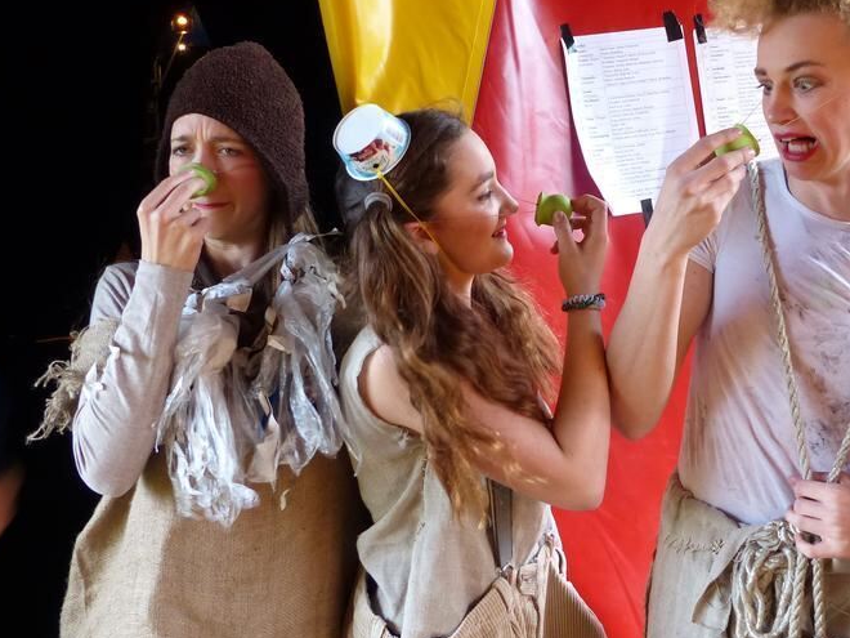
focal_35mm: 50
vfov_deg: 28.8
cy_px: 179
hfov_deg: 37.5
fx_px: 1228
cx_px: 609
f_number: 2.8
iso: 200
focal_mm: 5.9
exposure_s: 1/60
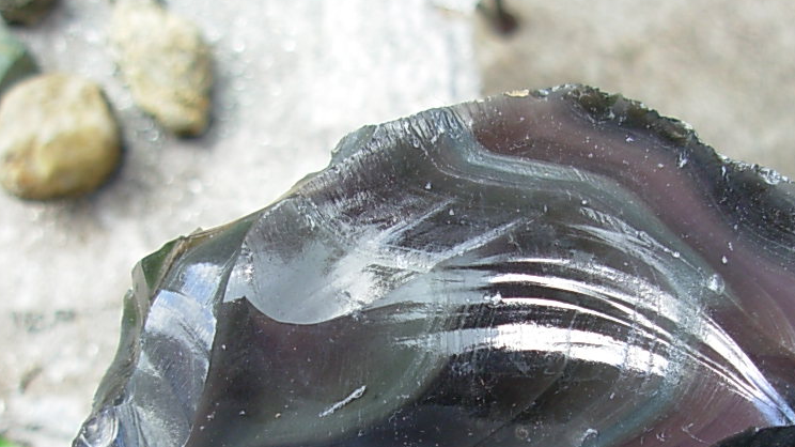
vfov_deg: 20.8
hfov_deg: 36.5
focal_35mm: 57
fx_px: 1201
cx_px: 486
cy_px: 369
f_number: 2.9
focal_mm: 6.3
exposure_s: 1/76.1
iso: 50
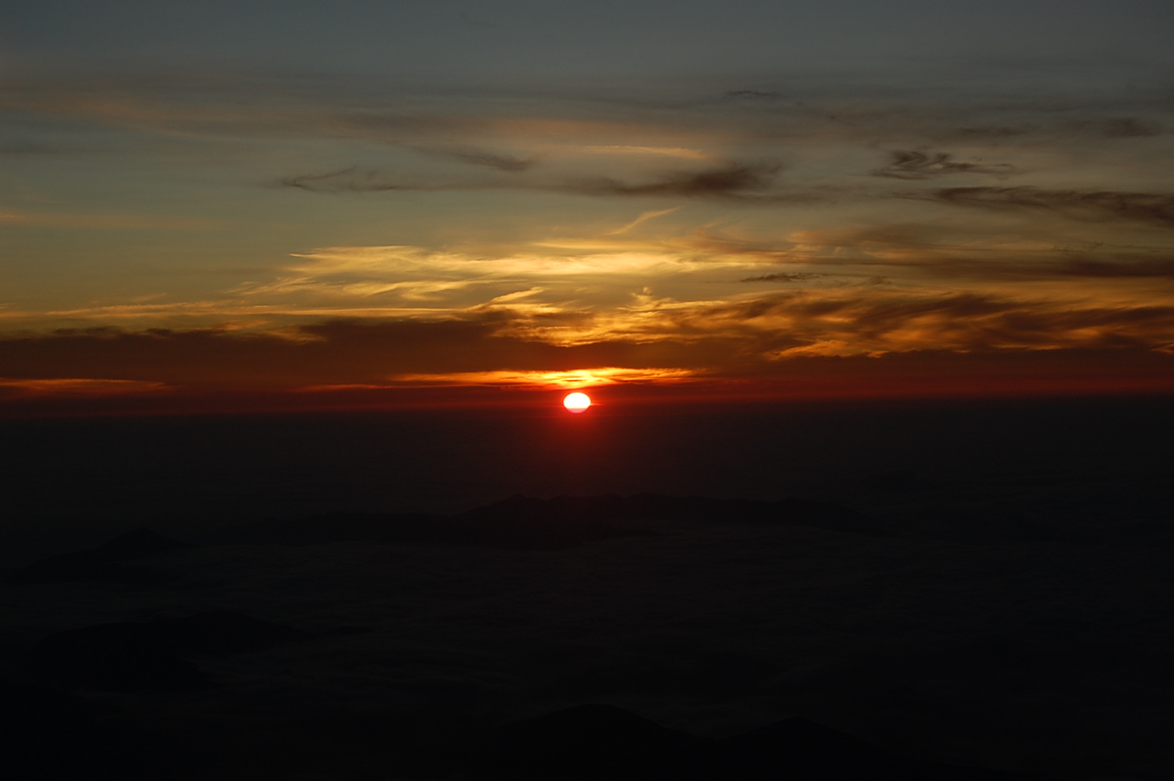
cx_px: 587
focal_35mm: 82
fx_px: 2688
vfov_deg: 16.5
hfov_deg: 24.6
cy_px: 390
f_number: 10
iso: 200
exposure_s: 1/400
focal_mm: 55
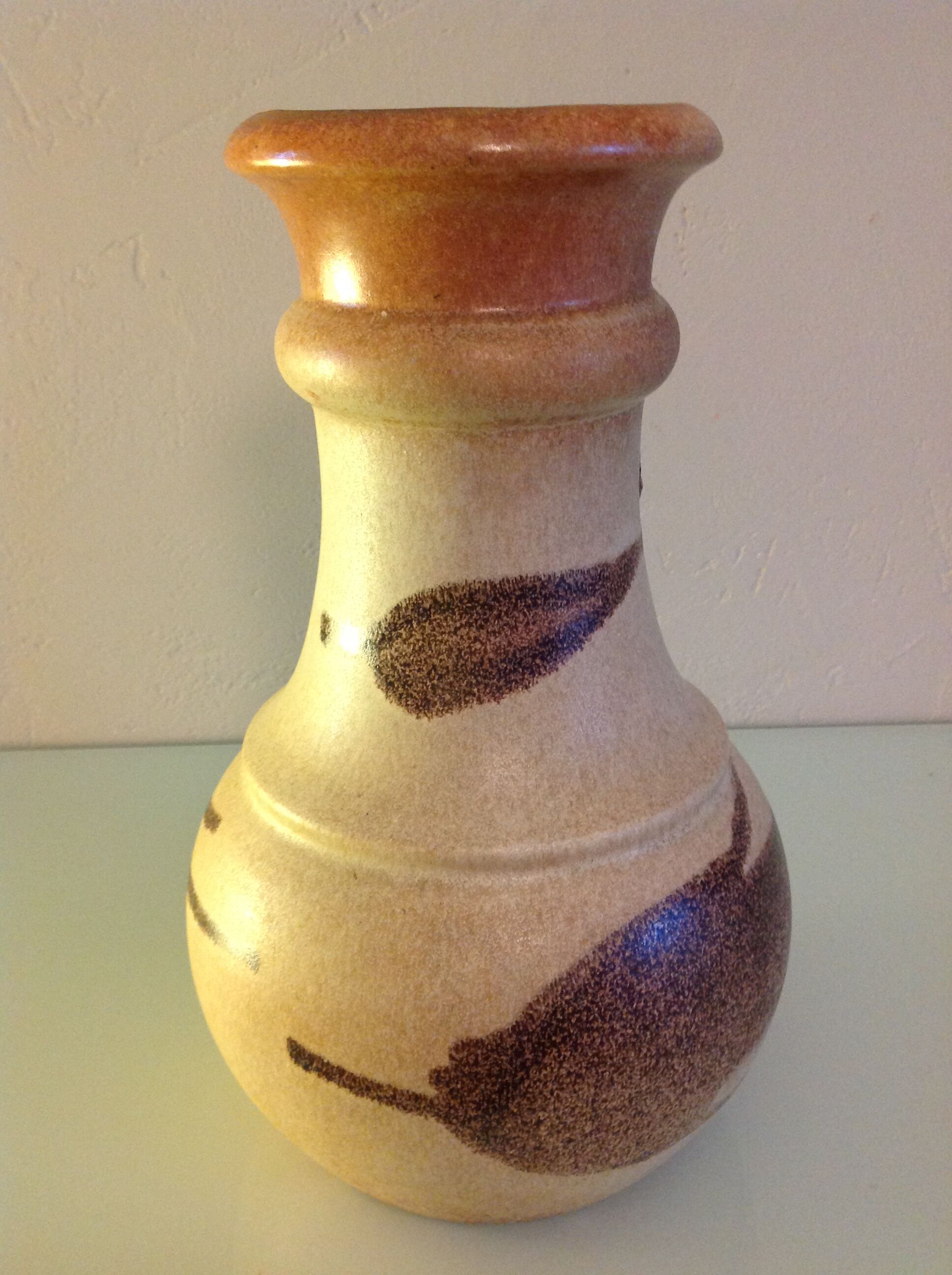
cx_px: 476
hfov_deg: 40.6
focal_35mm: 35
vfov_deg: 52.7
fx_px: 1287
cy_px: 638
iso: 250
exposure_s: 1/17
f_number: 2.4
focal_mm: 4.28
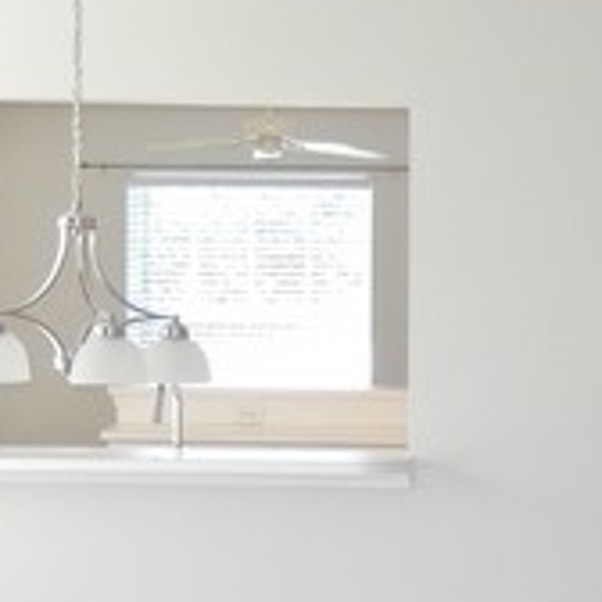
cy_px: 351
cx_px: 405
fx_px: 2656
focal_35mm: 135
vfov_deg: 12.9
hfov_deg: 12.9
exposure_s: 1/60
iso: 180
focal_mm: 4.5
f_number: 3.4
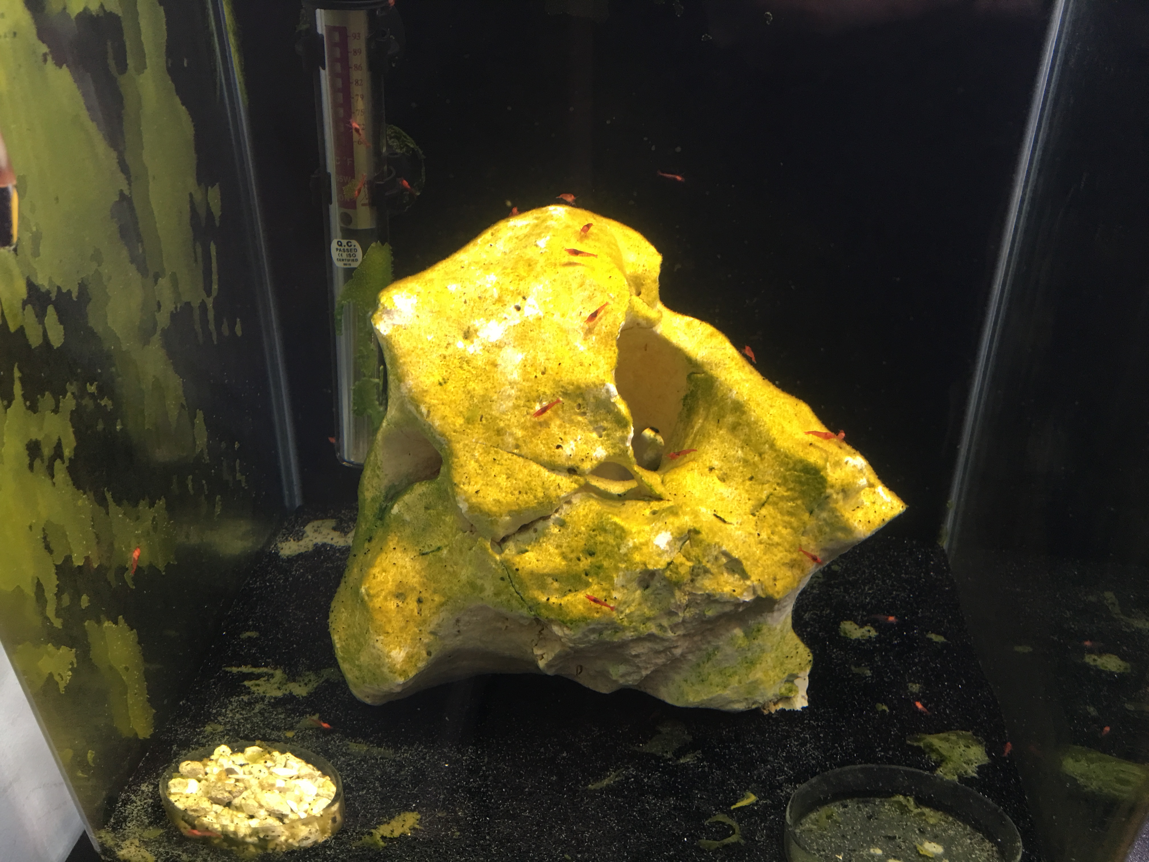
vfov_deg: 48.2
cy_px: 431
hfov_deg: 61.7
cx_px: 574
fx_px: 963
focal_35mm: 29
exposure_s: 1/17
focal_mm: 4.15
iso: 50
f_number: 2.2
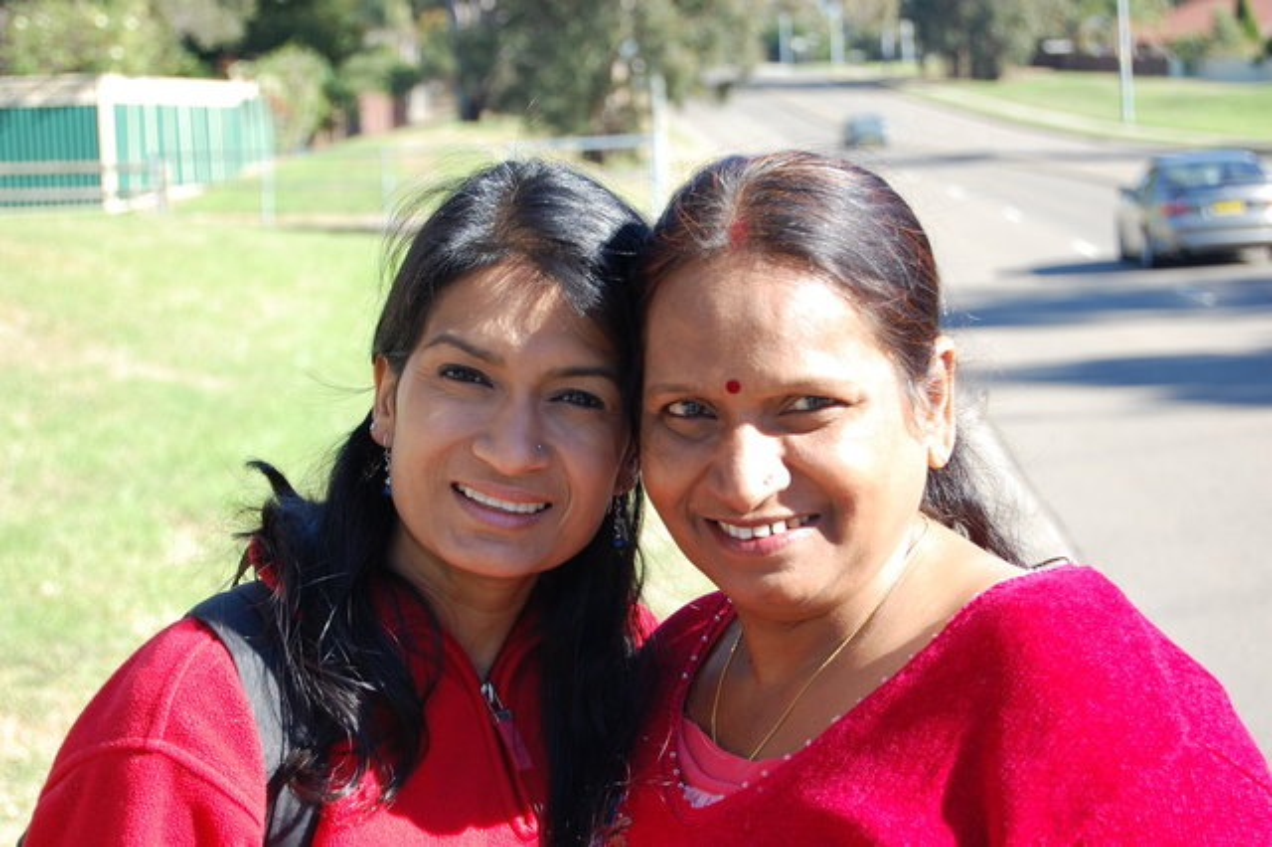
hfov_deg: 24.6
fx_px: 2913
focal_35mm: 82
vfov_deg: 16.5
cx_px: 636
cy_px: 424
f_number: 6.3
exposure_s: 1/160
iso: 200
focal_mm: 55
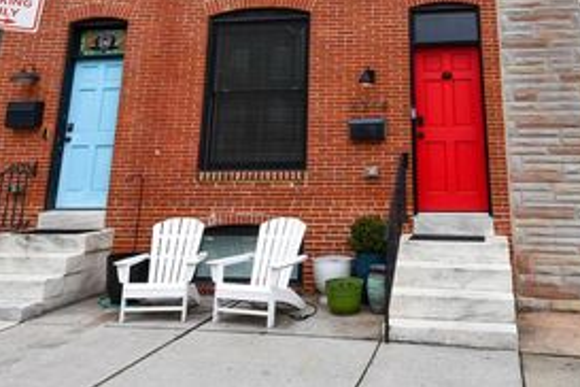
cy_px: 35
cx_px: 289
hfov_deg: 57.2
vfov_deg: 37.3
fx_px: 532
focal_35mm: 33
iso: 200
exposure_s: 1/250
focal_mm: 12
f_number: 8
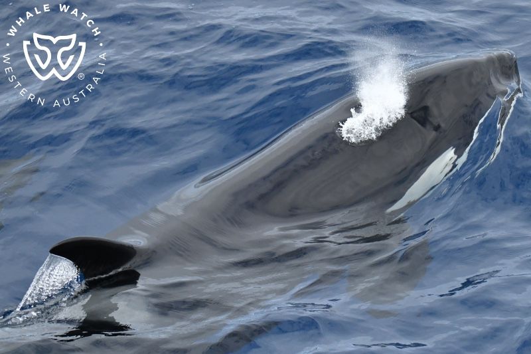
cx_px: 266
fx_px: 1799
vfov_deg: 11.2
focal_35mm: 122
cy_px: 177
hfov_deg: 16.8
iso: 4000
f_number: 5.6
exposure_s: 1/8000
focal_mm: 122
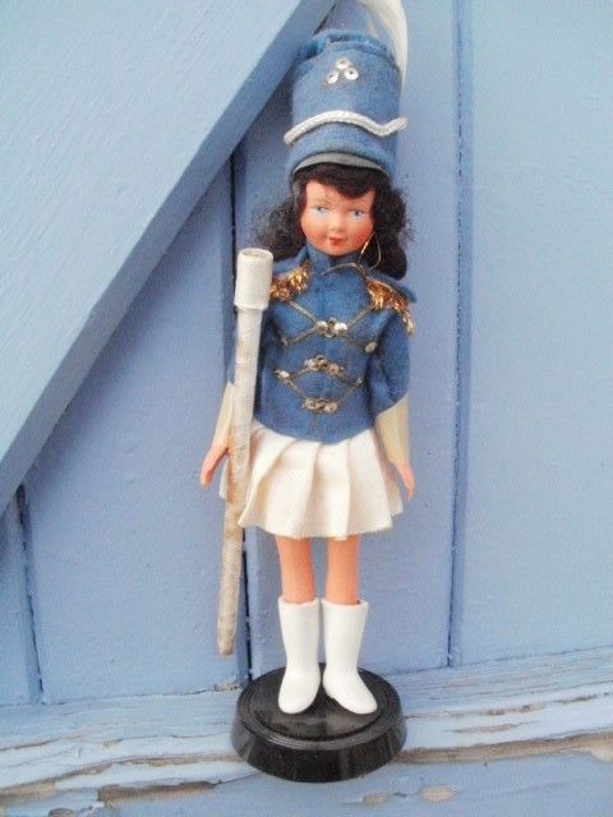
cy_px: 408
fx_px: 850
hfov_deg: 39.7
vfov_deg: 51.4
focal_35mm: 36
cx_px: 306
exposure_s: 1/640
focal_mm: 6.3
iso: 800
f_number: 5.6
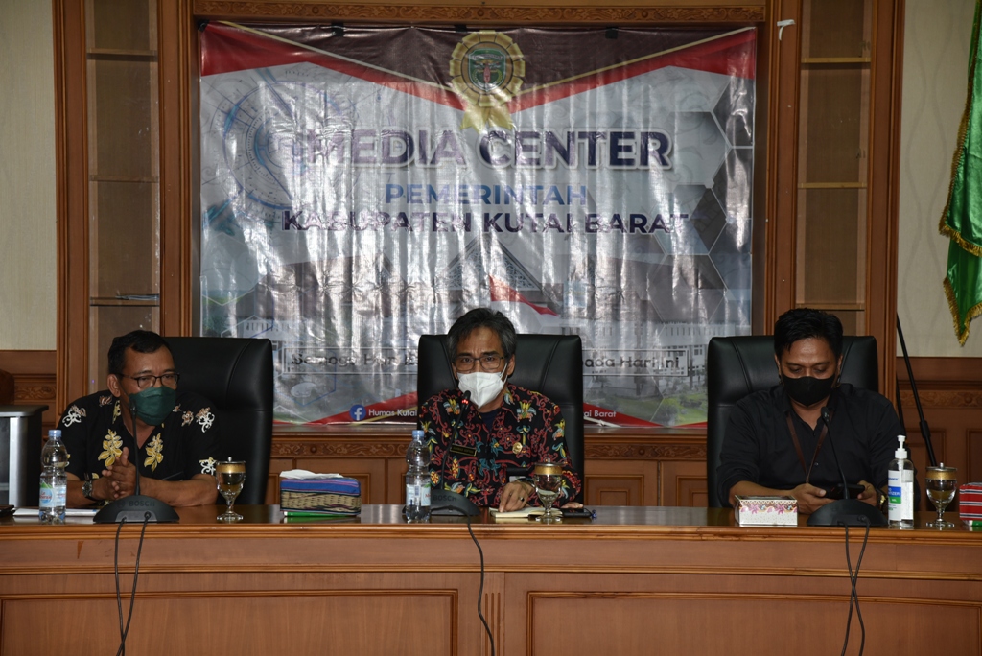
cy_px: 328
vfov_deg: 14.4
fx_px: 2593
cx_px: 491
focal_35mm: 95
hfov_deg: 21.4
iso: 800
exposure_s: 1/60
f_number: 7.1
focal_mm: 95
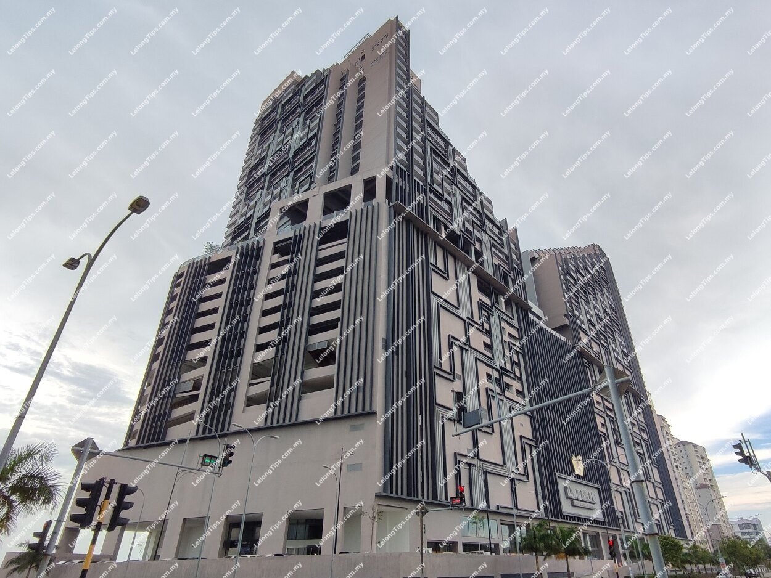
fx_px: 356
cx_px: 386
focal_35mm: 16
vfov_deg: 78.1
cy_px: 289
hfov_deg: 94.5
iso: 50
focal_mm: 1.65
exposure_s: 1/689
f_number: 2.2
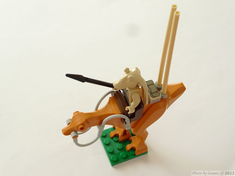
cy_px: 88
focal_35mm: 57
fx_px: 387
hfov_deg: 33.8
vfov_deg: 25.7
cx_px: 118
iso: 80
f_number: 4
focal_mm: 12.1
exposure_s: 1/15
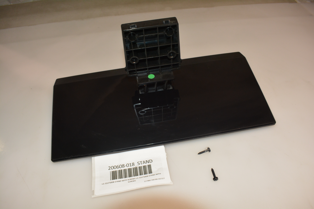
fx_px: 235
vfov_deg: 47.9
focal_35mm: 27
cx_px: 157
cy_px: 104
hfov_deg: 67.4
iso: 1000
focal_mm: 18
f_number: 8
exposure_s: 1/200
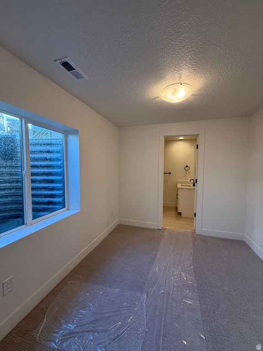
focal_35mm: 14
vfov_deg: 102.1
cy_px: 176
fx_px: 142
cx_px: 132
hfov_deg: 85.7
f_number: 2.2
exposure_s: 1/120
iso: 125
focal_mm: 2.22
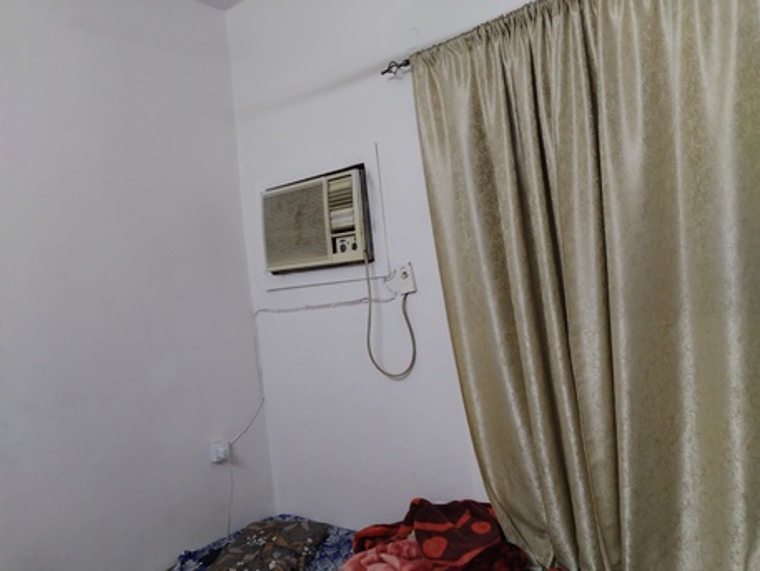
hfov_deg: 61.6
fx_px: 637
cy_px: 286
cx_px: 380
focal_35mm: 29
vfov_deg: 48.2
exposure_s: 1/25
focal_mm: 4.75
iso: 848
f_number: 1.8
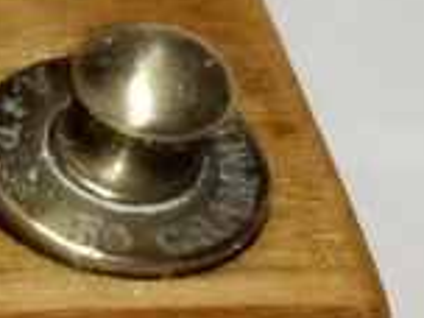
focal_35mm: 171
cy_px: 399
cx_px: -770
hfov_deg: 9.5
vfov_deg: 8.6
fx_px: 2095
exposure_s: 1/33.3
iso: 463
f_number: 1.8
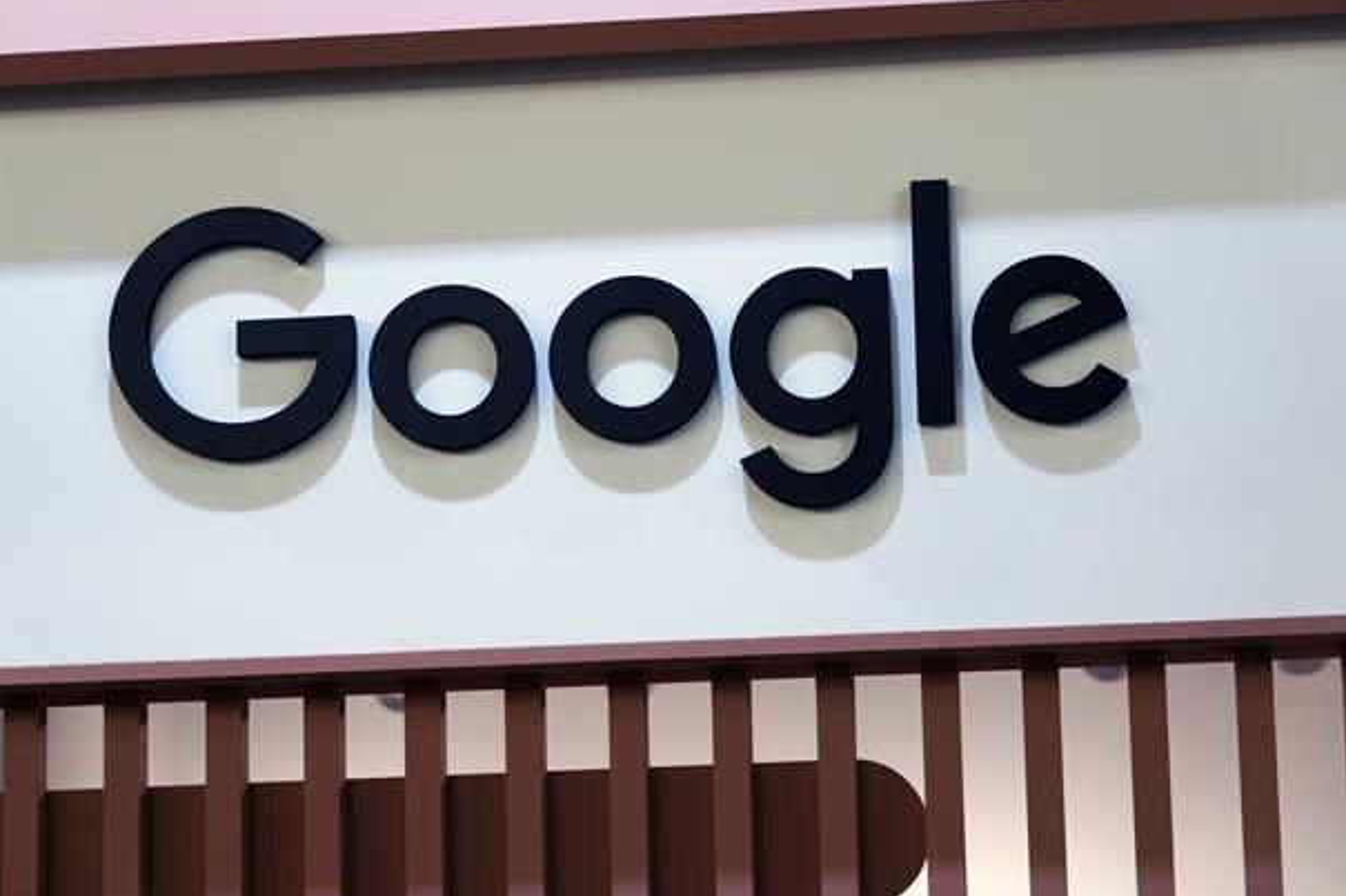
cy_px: 424
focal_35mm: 116
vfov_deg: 11.8
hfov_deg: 17.6
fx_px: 4336
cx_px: 647
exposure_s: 1/100
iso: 800
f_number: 5.6
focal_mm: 108
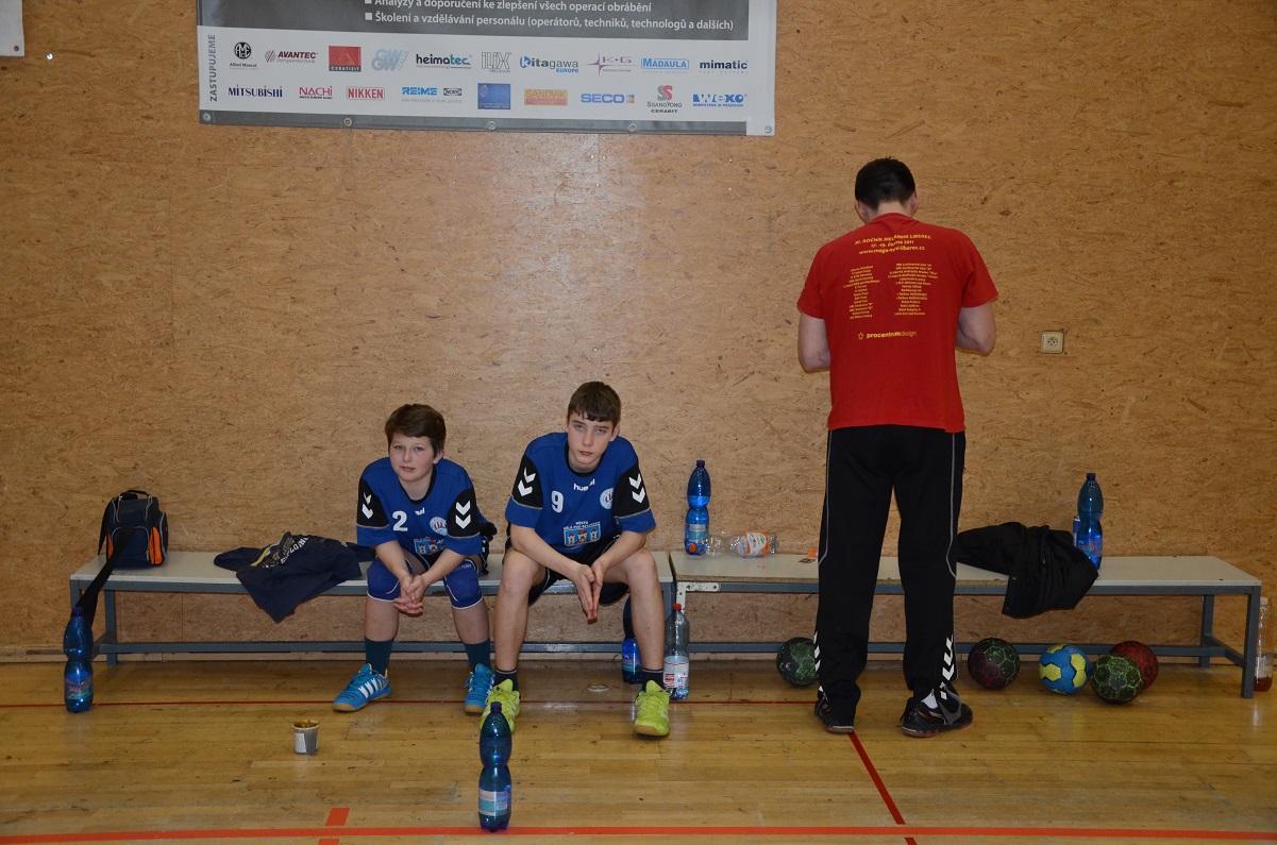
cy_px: 422
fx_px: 1593
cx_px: 638
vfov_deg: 29.7
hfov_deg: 43.7
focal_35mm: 45
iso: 800
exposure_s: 1/250
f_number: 4.2
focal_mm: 30
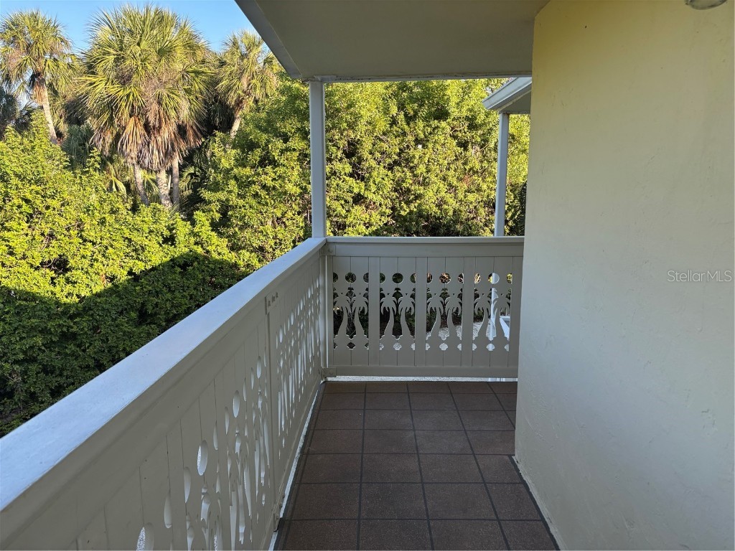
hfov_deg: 67.3
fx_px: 552
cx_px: 368
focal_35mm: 26
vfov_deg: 53.1
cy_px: 276
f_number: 1.6
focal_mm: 5.96
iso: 50
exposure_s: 1/574
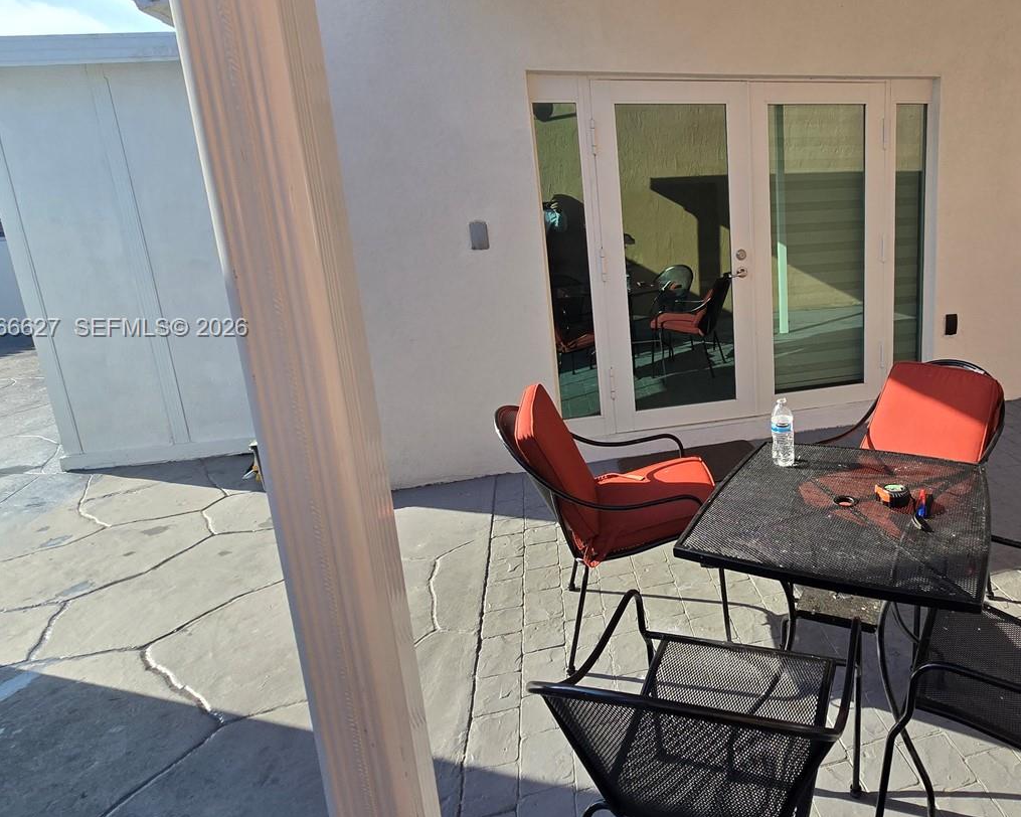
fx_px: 604
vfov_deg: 67.5
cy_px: 329
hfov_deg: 75.7
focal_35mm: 20
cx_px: 739
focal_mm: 2.2
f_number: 2.2
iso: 50
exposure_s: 1/1422
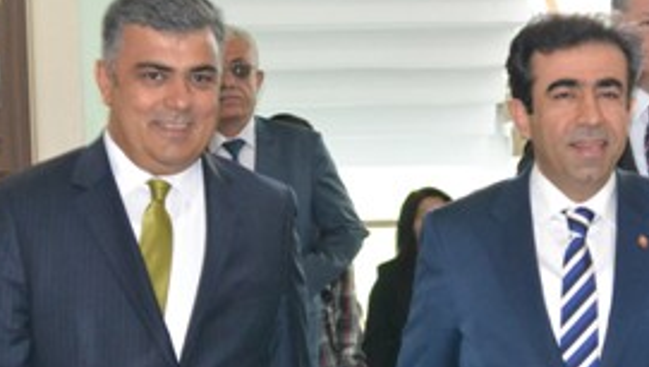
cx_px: 393
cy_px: 265
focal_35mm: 83
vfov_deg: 14.6
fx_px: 1430
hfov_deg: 25.5
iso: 3200
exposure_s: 1/60
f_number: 4.8
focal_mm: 32
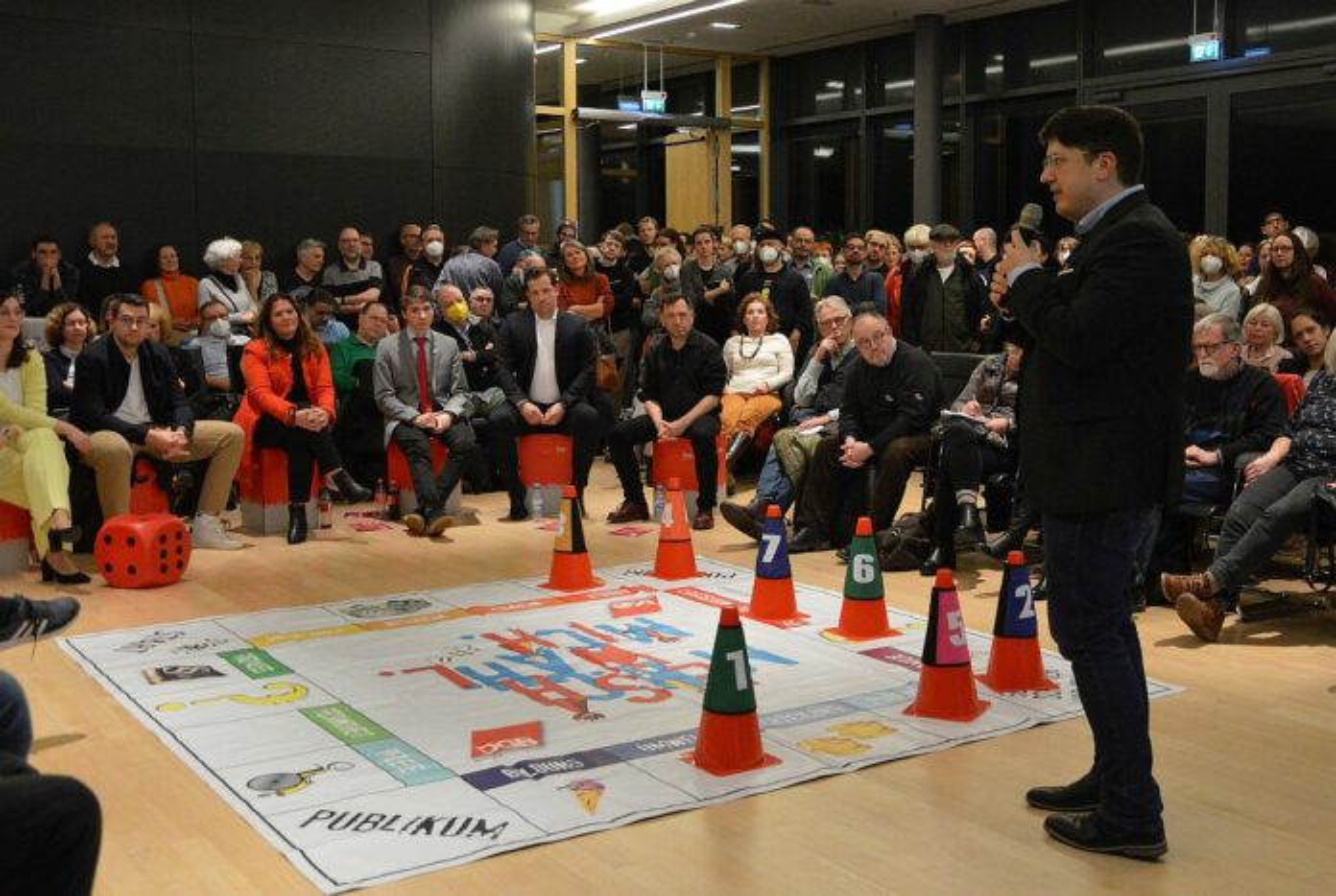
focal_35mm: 36
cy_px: 448
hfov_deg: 53.0
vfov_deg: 37.0
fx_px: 1339
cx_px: 668
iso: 3200
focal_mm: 24
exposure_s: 1/200
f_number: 3.8
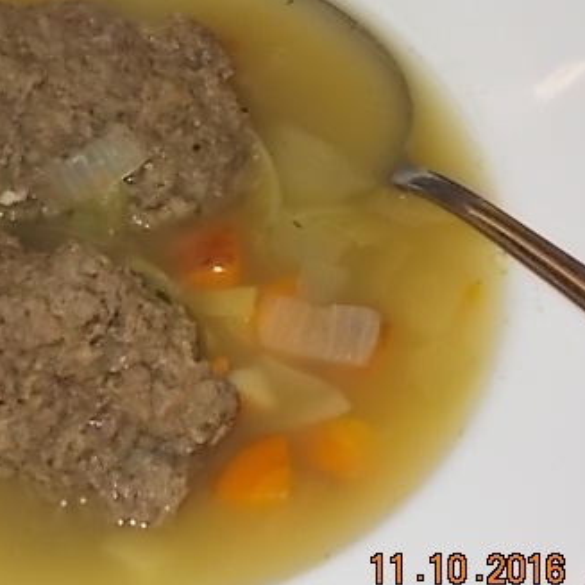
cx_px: 50
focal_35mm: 149
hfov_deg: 11.6
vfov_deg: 11.7
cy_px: 242
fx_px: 2849
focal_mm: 15.4
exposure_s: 1/60
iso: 200
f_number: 6.3
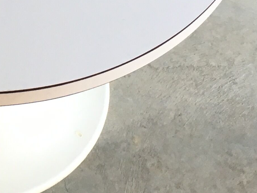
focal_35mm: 128
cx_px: -57
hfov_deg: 14.9
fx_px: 950
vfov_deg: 11.4
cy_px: -8
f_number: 2.2
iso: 50
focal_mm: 4.15
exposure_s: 1/33
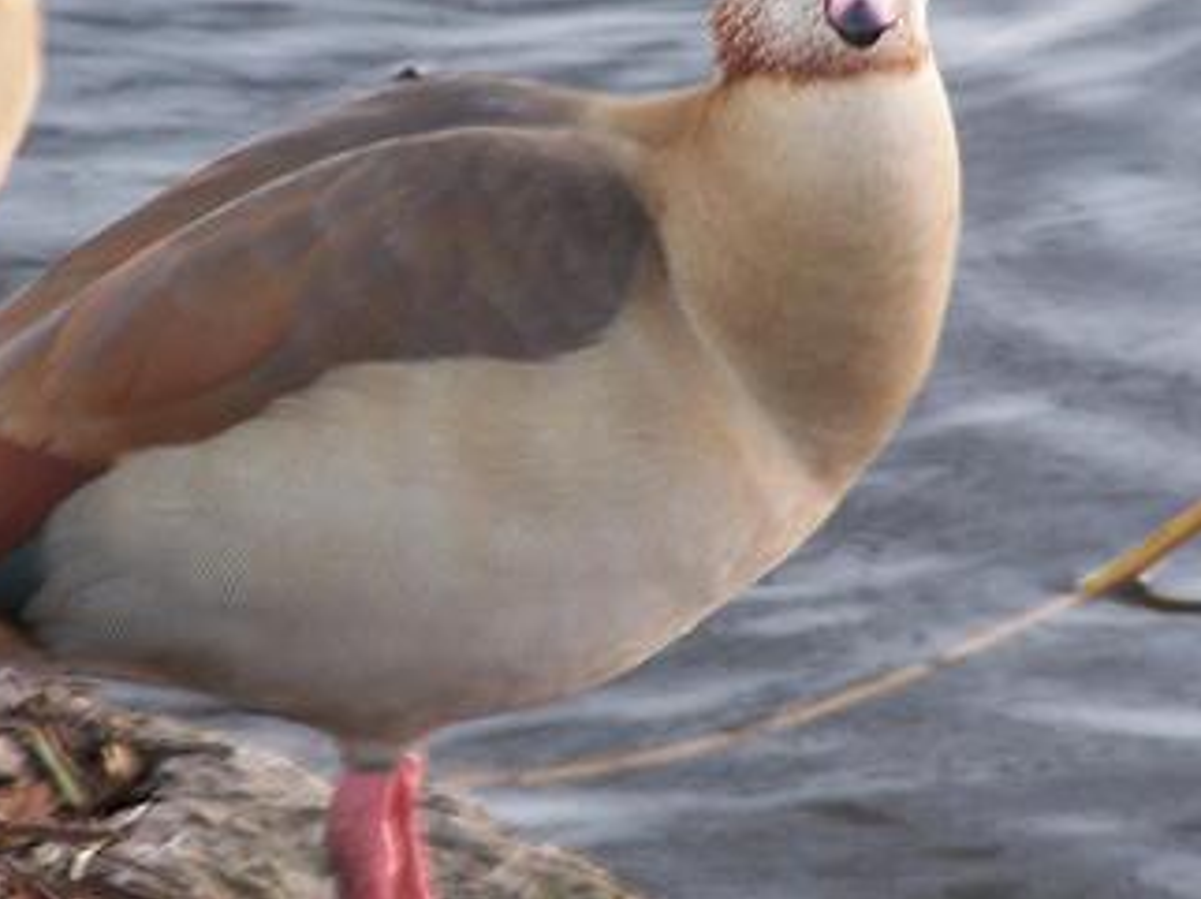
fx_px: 23090
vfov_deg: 2.2
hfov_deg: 3.0
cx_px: 533
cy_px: 373
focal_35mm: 666
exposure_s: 1/10
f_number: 3.6
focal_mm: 59.2
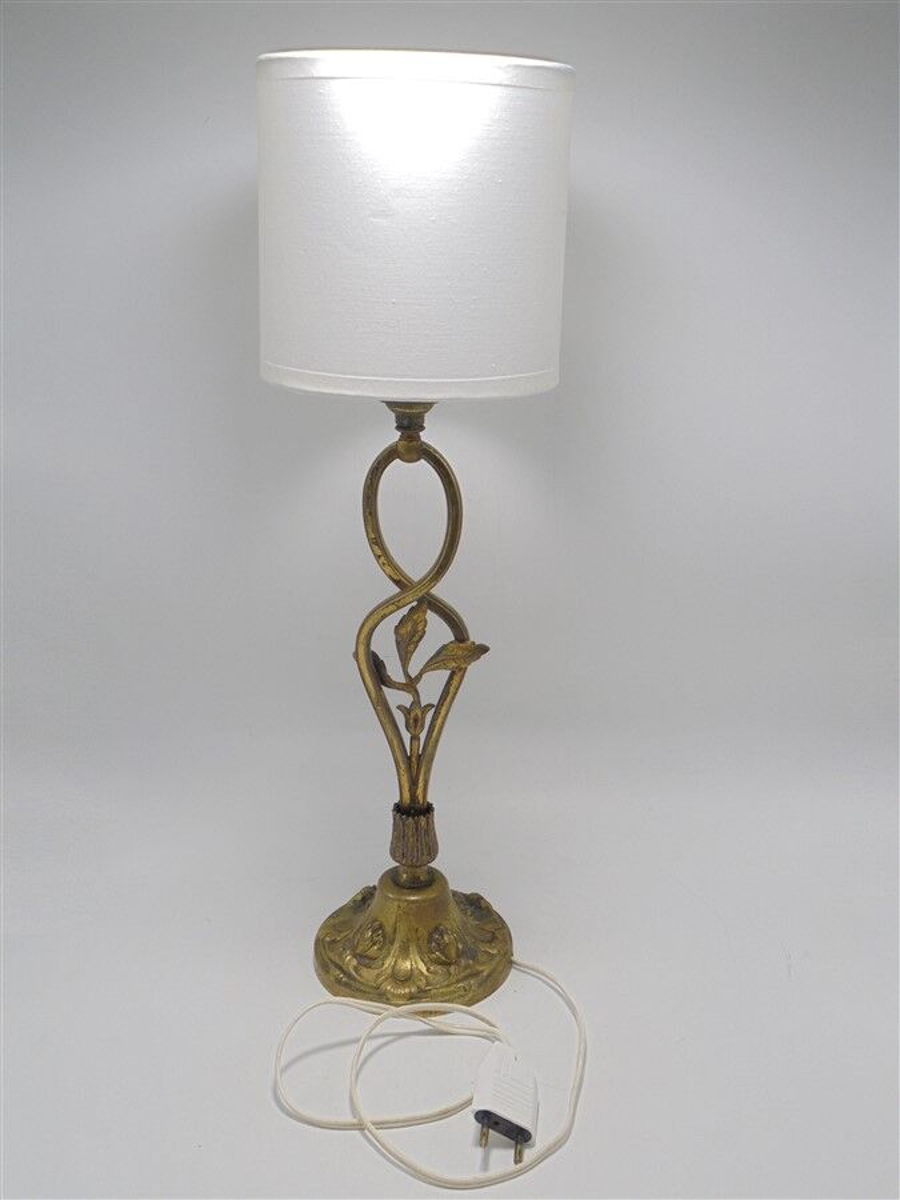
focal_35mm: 38
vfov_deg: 49.0
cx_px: 450
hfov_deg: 37.7
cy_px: 600
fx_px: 1317
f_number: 4.2
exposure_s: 1/80
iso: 100
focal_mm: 6.9
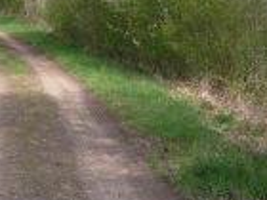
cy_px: -38
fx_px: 848
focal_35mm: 110
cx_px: -46
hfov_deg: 17.1
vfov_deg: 13.1
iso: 100
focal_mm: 5.2
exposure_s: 1/400
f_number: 4
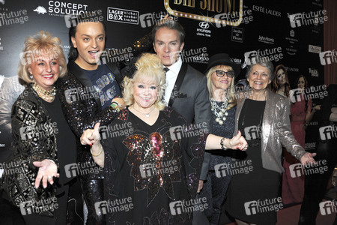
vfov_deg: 46.4
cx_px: 168
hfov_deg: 65.5
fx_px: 262
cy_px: 112
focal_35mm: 28
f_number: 3.5
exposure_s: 1/250
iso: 1250
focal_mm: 28
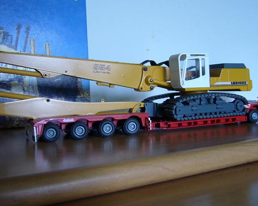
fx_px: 321
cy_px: 98
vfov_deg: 35.7
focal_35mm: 42
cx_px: 114
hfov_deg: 43.8
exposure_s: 1/15
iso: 100
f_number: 2.8
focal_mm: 5.8
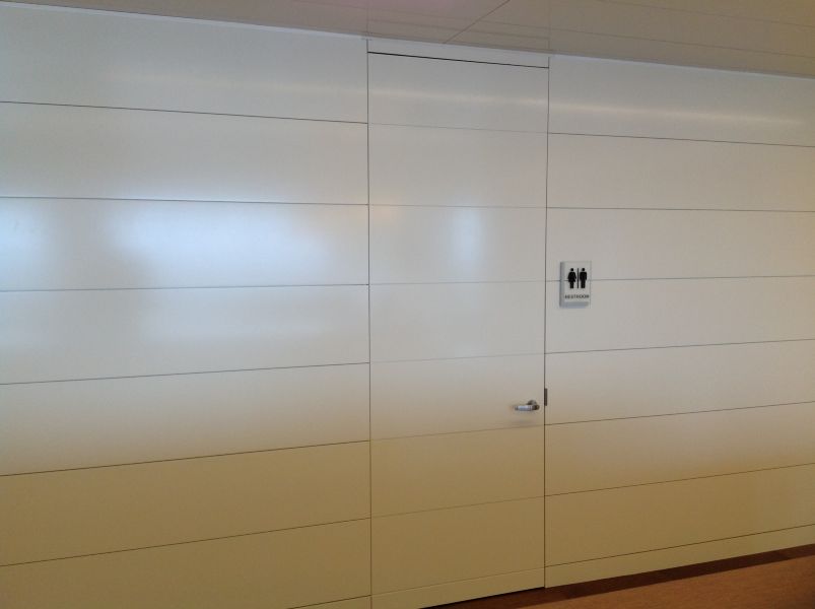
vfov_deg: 40.6
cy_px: 304
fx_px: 823
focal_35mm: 35
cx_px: 408
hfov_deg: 52.7
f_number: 2.4
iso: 64
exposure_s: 1/60
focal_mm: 4.28
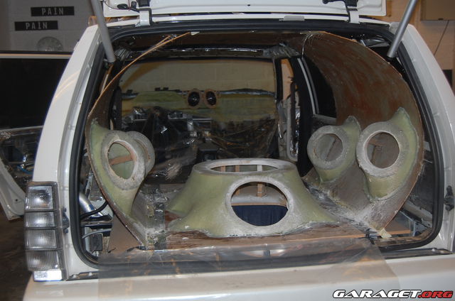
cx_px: 228
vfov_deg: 31.8
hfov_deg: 46.5
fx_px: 530
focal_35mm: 42
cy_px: 150
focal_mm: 28
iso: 400
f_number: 4.2
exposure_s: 1/60
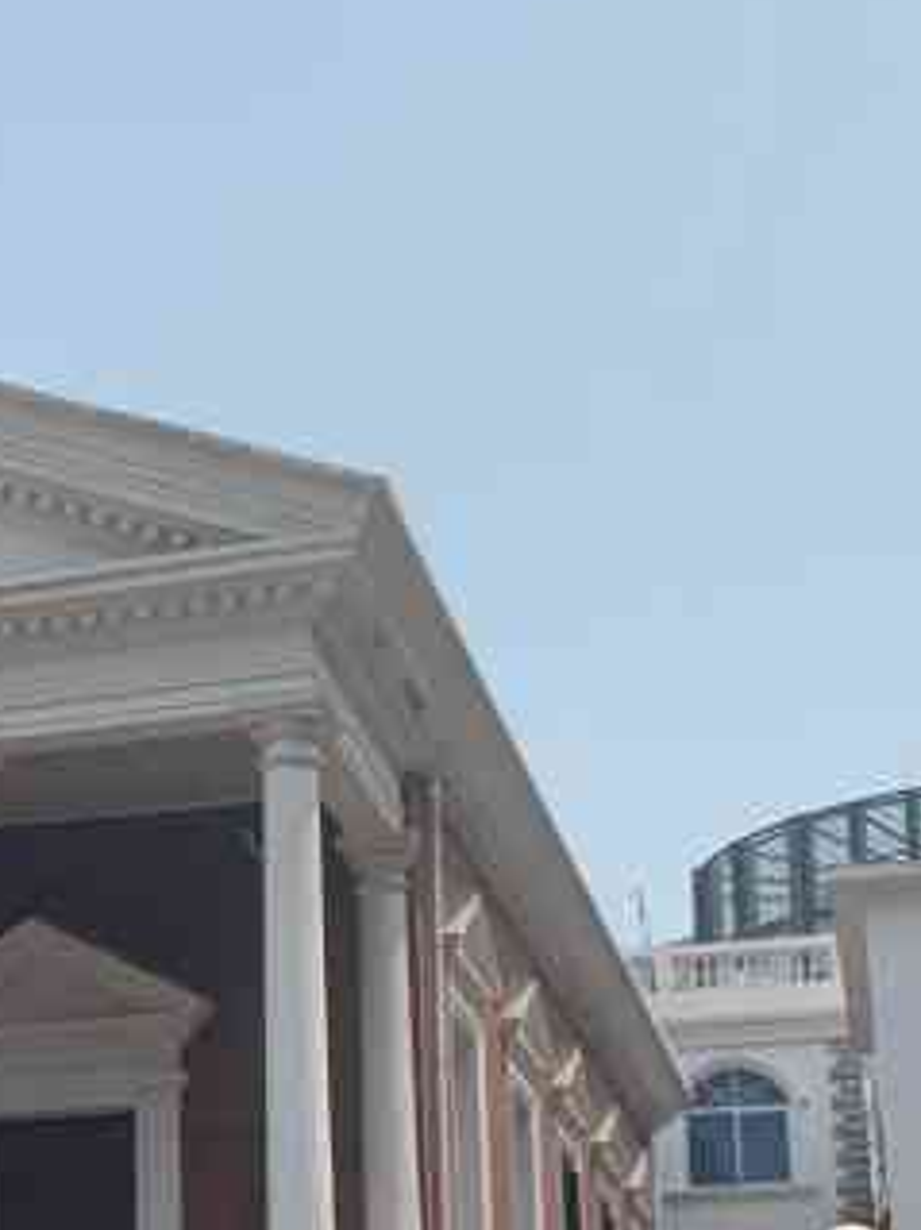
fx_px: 2698
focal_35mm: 76
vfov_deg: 25.0
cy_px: 1058
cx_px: -96
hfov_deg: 18.6
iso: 25
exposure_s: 1/3788
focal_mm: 4.25
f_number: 1.8
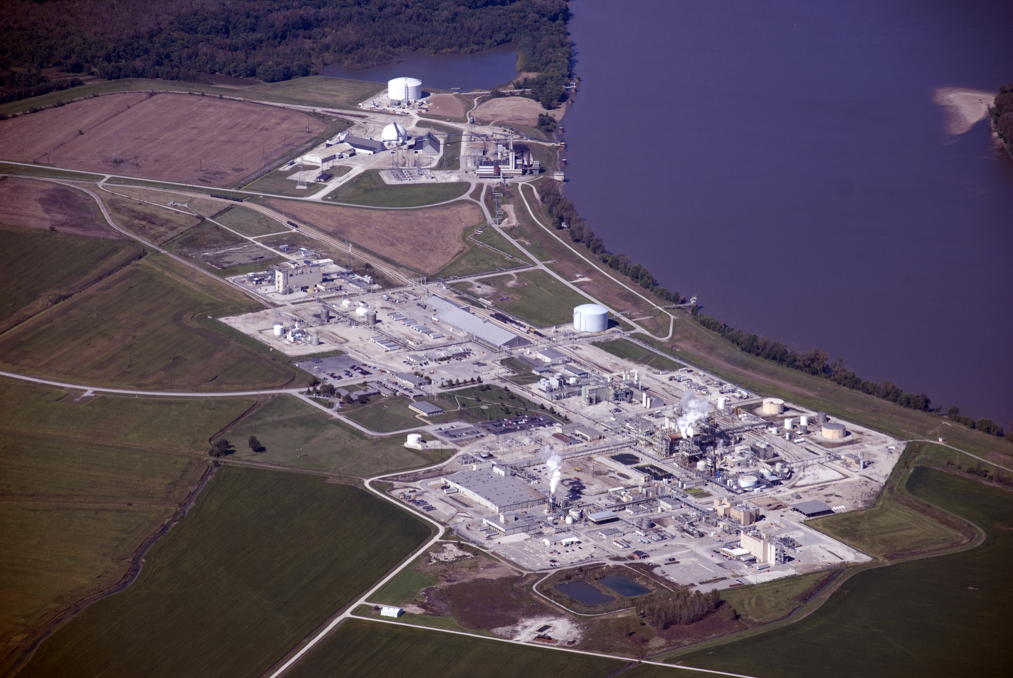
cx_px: 506
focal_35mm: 158
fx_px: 4437
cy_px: 339
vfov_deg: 8.7
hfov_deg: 13.0
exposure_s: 1/500
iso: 100
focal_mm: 105
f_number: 5.6
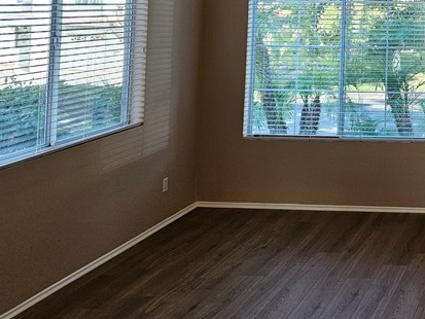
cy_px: -33
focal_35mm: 57
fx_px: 700
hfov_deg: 29.3
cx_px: 506
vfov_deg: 24.0
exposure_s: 1/120
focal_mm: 5.4
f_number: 1.8
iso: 80
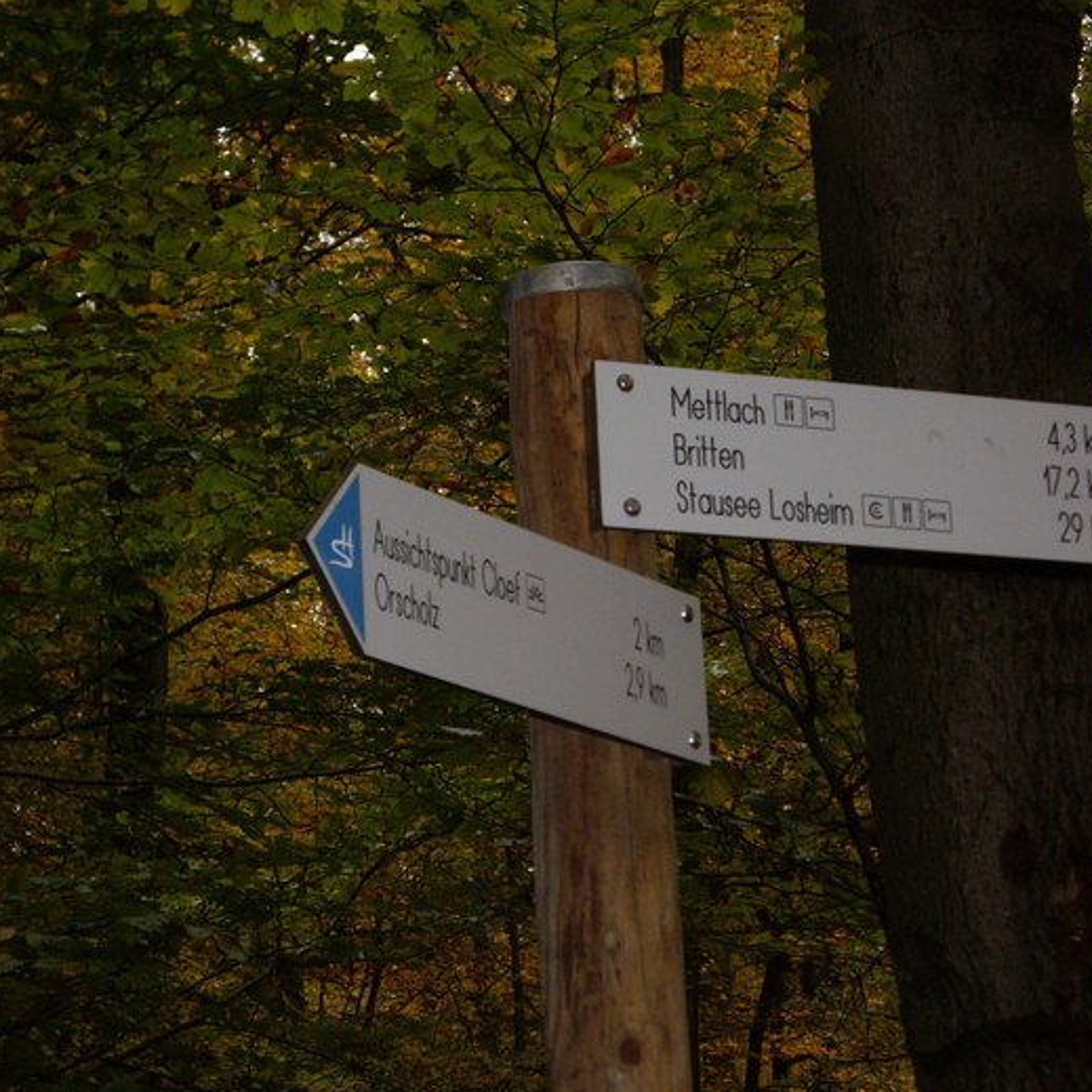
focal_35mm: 112
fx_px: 3997
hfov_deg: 15.5
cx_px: 627
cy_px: 550
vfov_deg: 15.6
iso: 200
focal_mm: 15.3
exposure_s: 1/100
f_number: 4.6
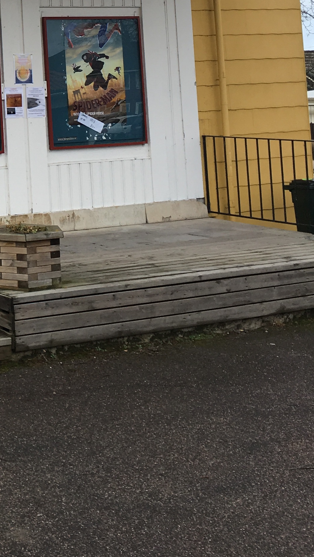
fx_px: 1006
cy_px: 15
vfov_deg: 29.2
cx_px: -134
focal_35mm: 68
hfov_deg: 16.4
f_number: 2.2
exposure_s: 1/375
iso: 25
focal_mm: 4.15
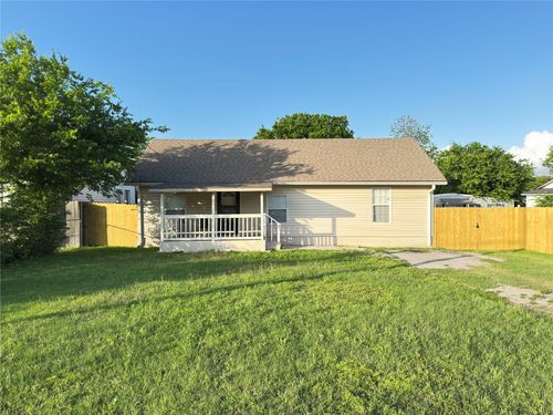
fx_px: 383
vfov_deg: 56.8
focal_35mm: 24
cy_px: 208
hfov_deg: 71.6
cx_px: 276
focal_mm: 6.76
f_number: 1.78
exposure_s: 1/1073
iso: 100
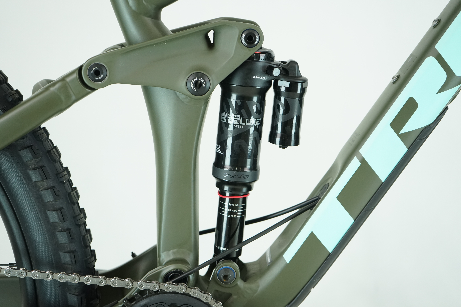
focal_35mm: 60
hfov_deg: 33.4
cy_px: 154
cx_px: 230
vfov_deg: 22.6
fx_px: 768
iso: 1600
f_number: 5.6
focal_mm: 60
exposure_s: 1/200
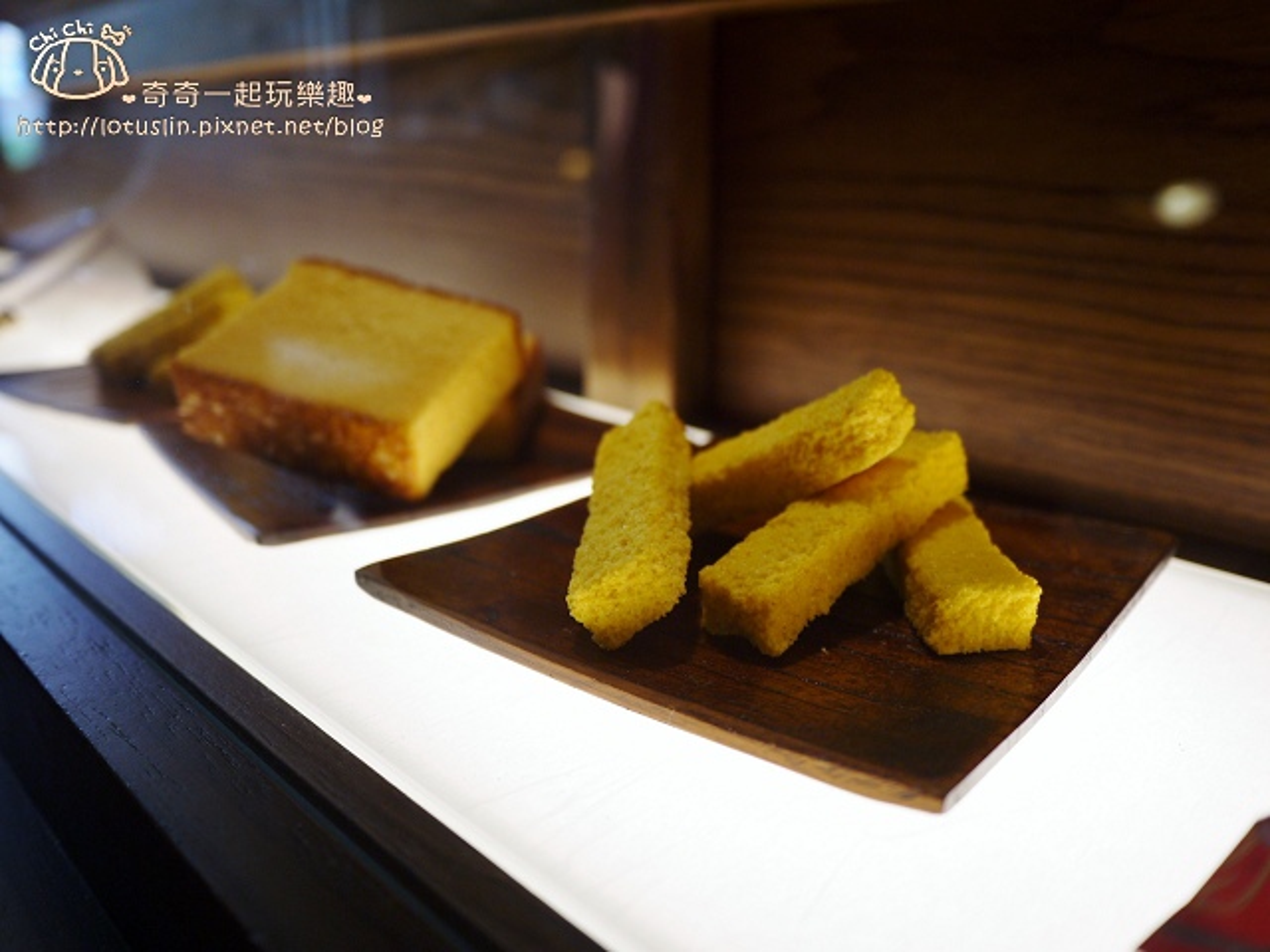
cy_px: 476
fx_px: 1027
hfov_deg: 63.4
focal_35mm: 28
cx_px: 635
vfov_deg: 49.7
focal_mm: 14
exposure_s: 1/80
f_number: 2.5
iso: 100
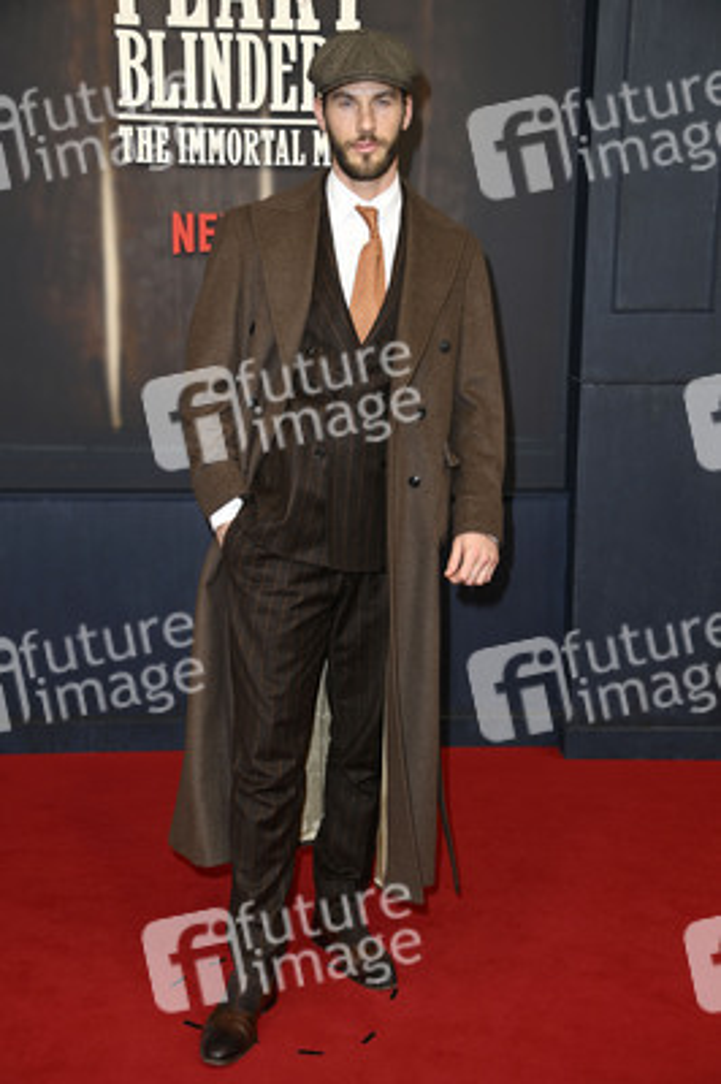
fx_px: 1685
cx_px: 360
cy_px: 542
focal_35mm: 56
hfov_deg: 24.2
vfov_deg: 35.7
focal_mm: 56
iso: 400
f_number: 5.6
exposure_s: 1/250
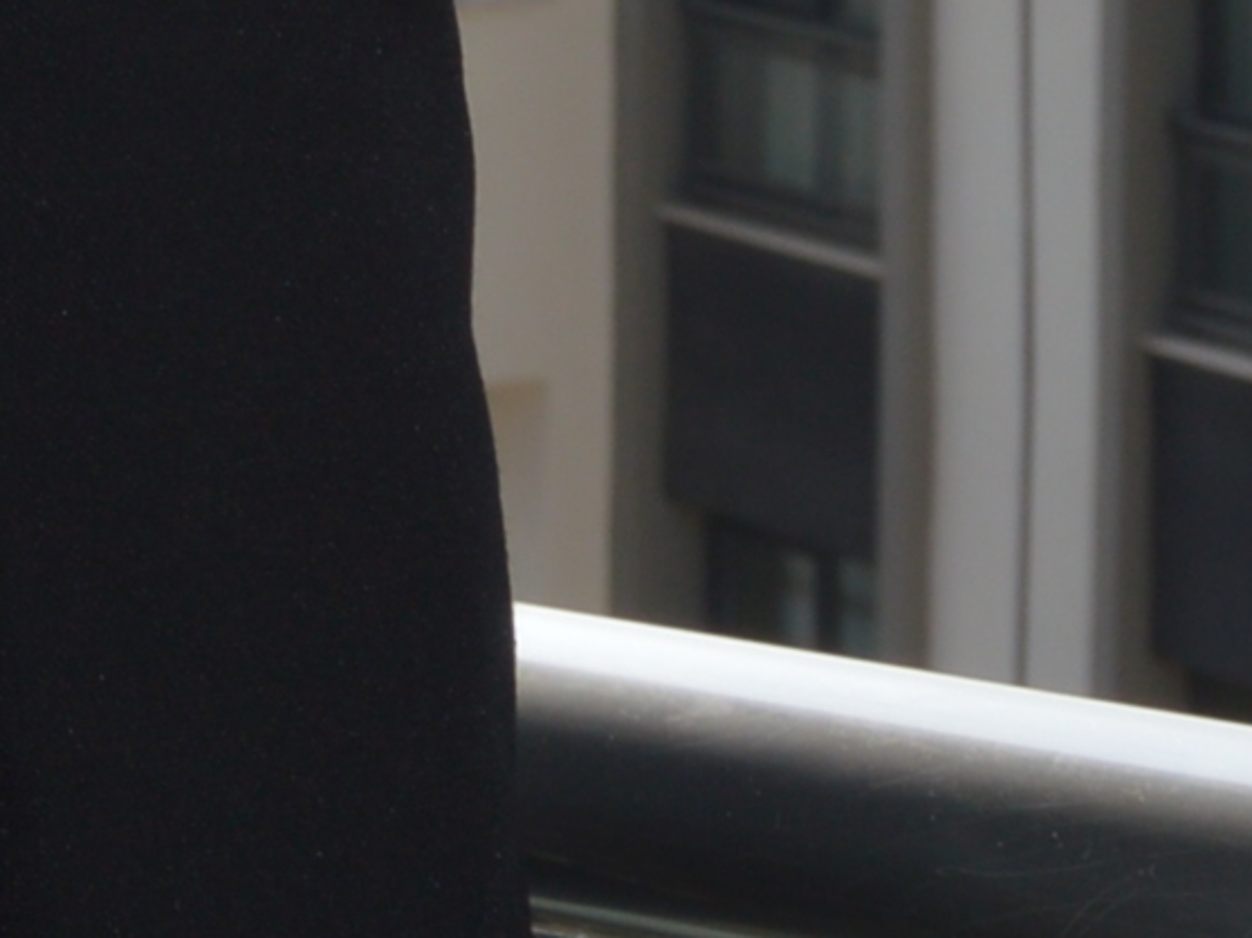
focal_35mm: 303
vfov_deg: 4.7
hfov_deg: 6.3
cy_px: -1896
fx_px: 10954
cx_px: -1366
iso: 100
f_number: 8
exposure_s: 1/200
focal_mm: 26
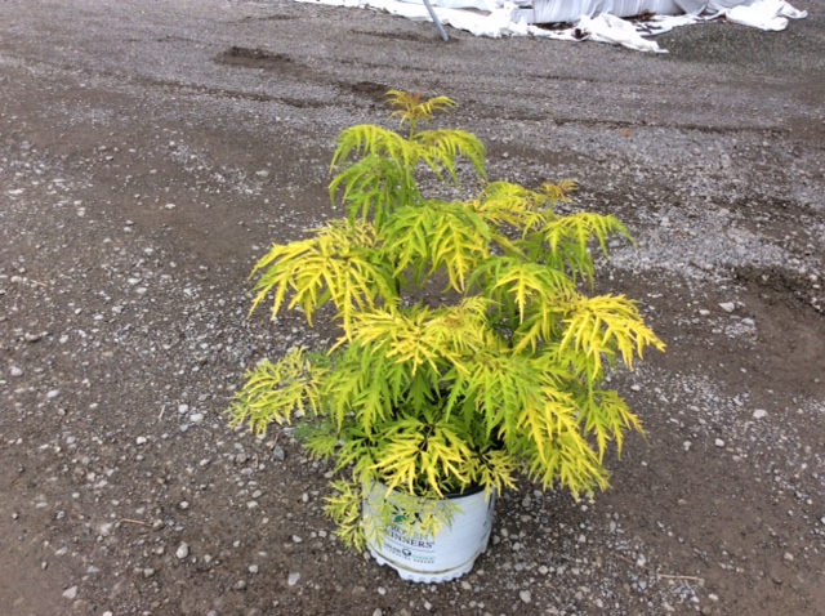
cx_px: 412
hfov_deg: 56.9
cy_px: 308
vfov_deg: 44.1
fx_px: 762
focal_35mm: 32
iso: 32
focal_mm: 3.3
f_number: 2.4
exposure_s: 1/374
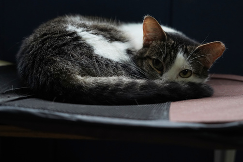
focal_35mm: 51
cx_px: 120
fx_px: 344
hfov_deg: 38.9
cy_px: 82
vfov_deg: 26.4
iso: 3200
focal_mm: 50
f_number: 4
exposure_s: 1/125
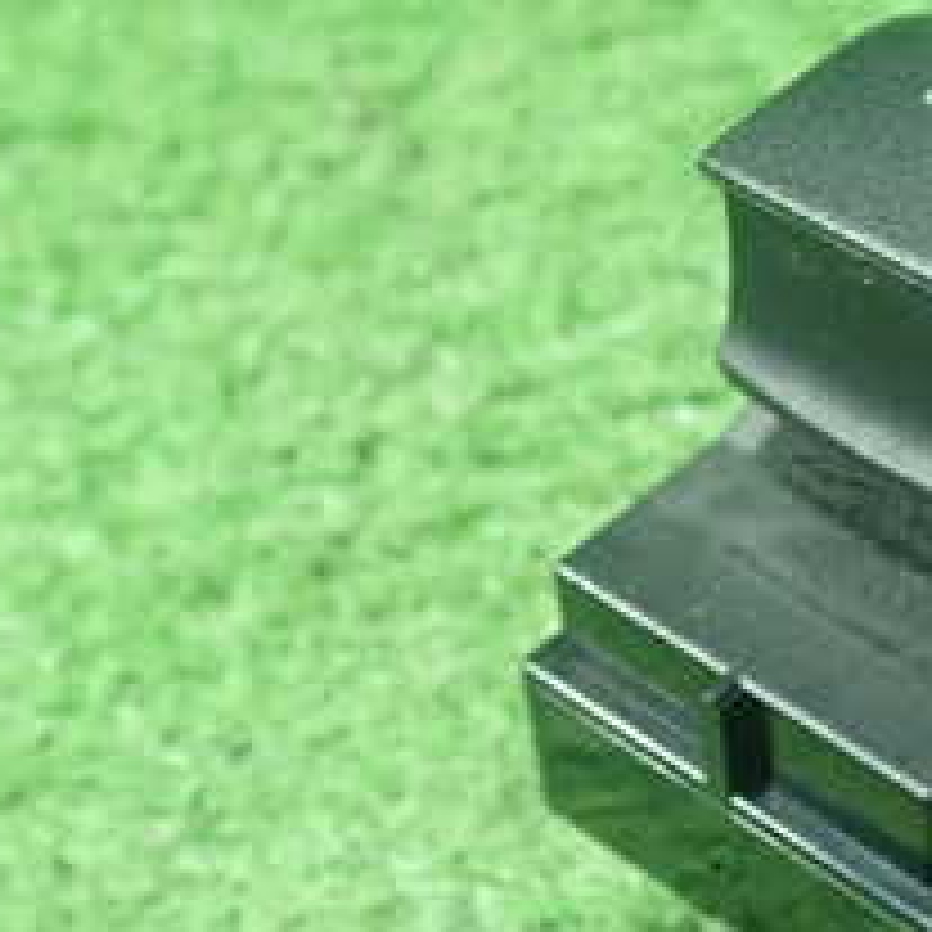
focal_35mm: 77
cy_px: 401
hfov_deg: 21.2
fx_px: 2345
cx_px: 1063
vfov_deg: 22.5
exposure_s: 1/125
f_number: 2.3
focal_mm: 5.5
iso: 800
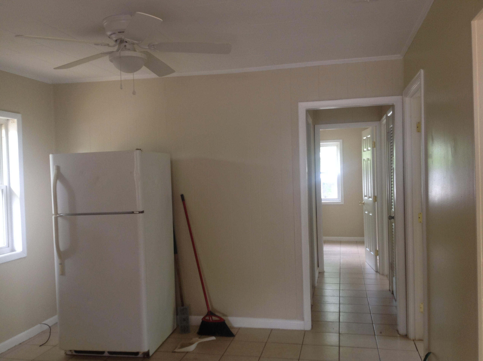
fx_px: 488
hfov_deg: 52.7
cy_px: 180
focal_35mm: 35
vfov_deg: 40.6
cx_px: 242
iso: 64
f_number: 2.4
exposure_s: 1/20
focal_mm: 4.28
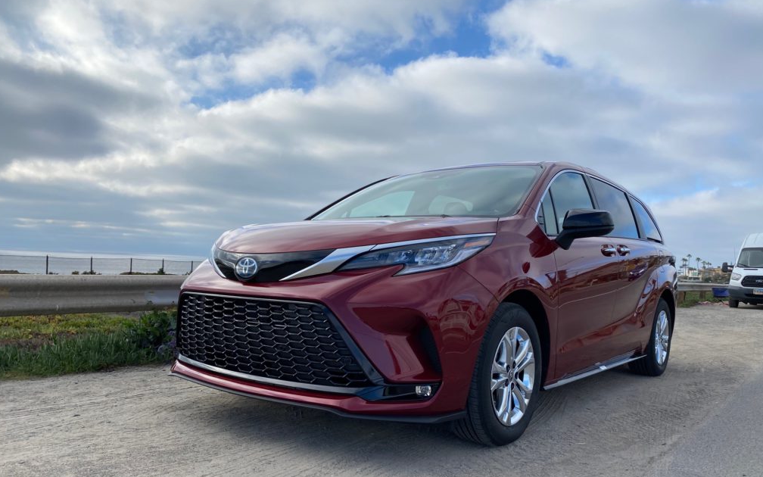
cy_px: 287
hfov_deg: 66.5
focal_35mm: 28
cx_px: 381
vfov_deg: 44.3
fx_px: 582
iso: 32
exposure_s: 1/2463
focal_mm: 4.25
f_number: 1.8
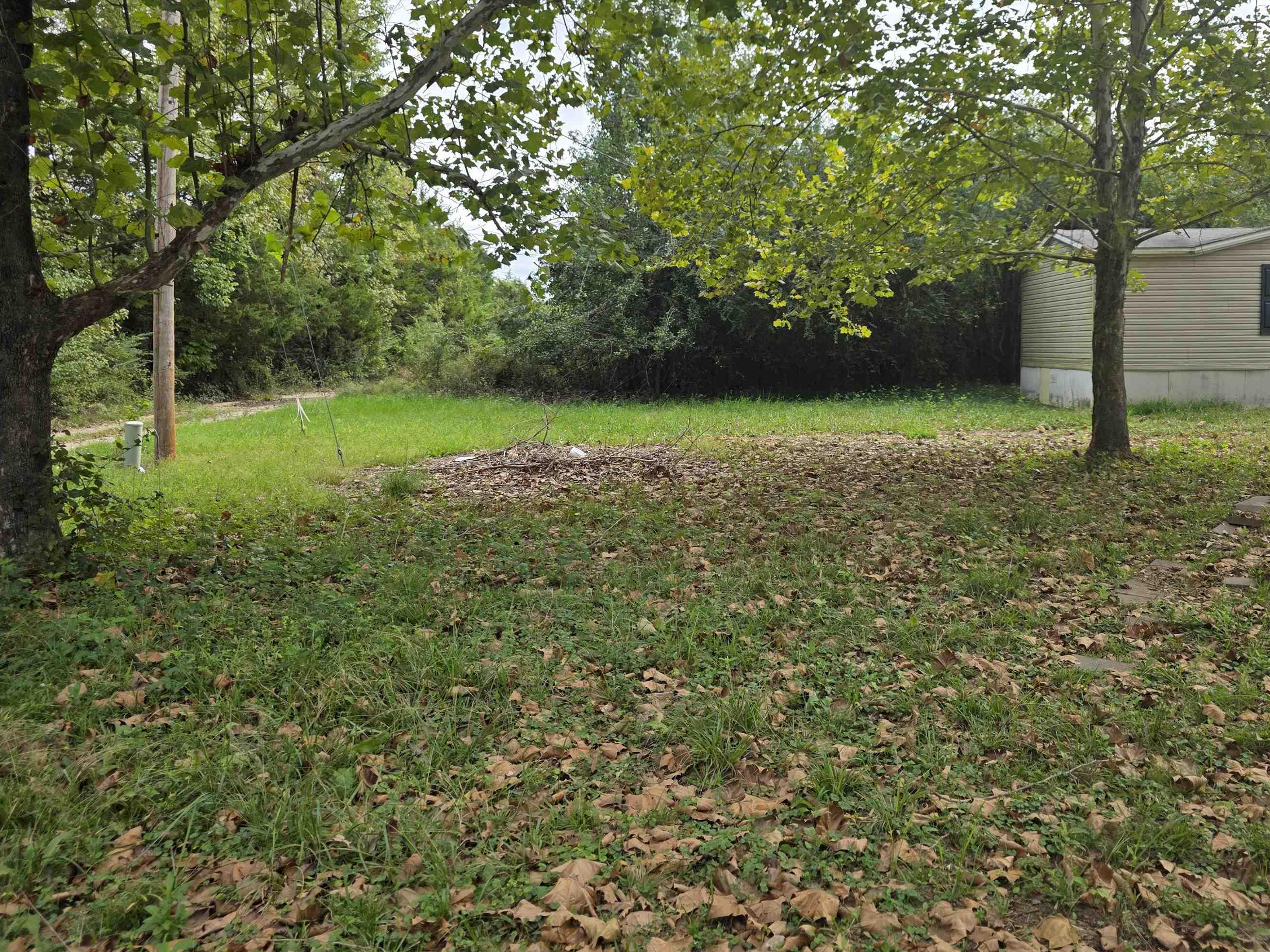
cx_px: 726
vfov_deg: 51.2
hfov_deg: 65.0
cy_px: 408
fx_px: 991
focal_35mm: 27
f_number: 1.7
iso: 80
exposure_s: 1/1429
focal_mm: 6.3
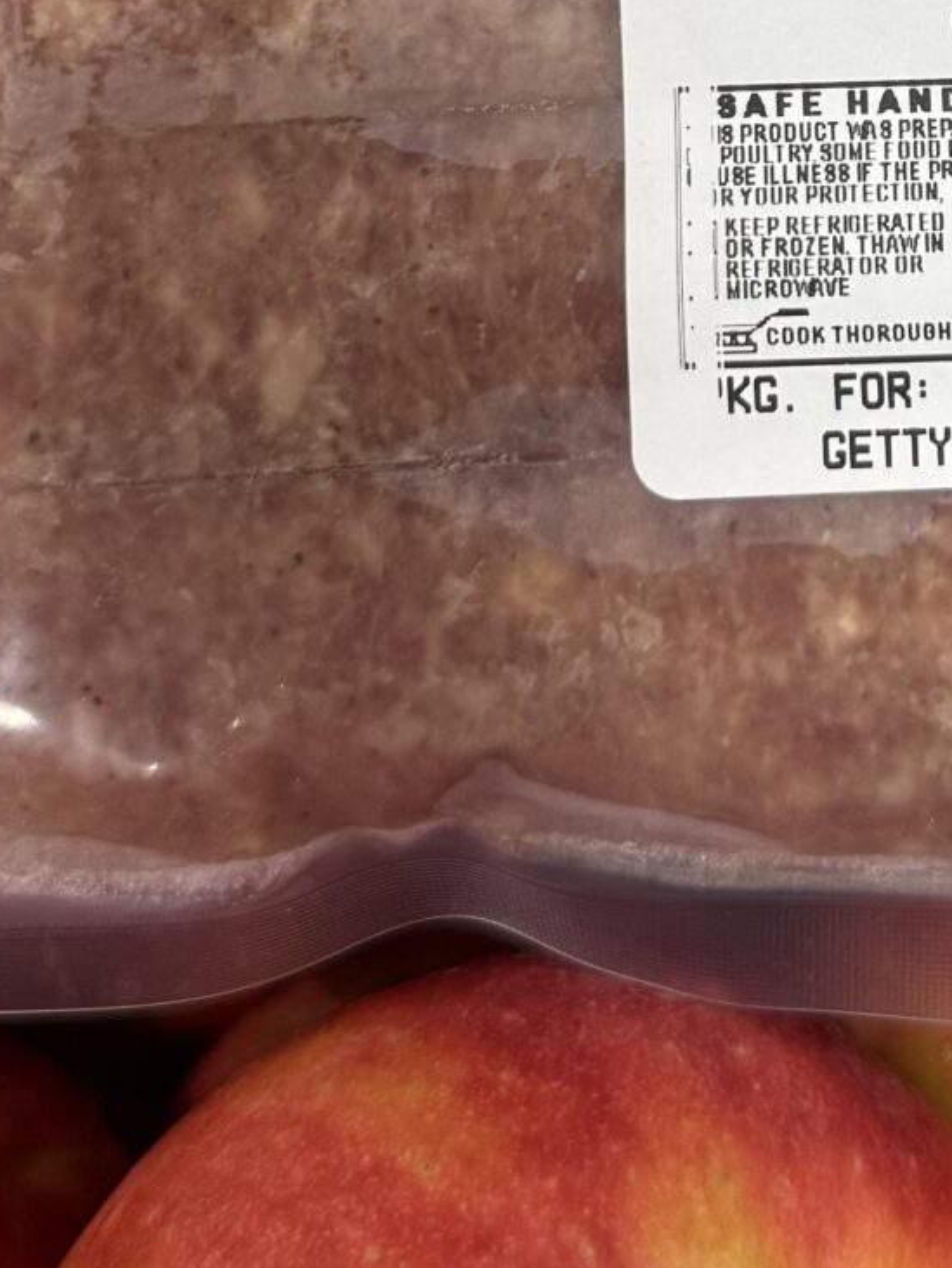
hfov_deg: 17.1
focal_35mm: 84
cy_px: -201
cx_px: 1009
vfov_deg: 21.8
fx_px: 3078
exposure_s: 1/60
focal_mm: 6.76
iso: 200
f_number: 1.78
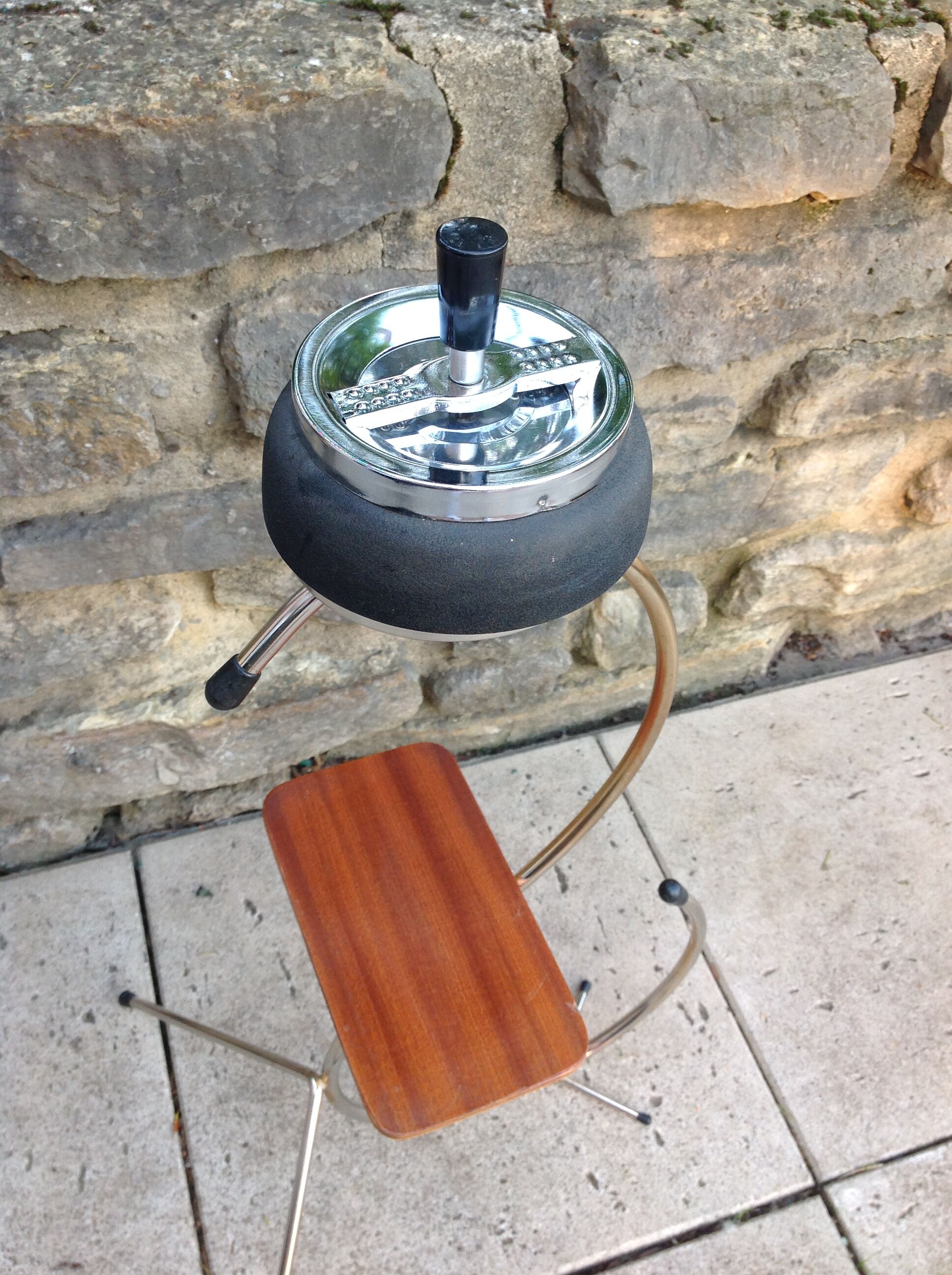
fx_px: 1287
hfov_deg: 40.6
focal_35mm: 35
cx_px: 476
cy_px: 638
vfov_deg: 52.7
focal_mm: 4.28
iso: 50
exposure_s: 1/60
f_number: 2.4
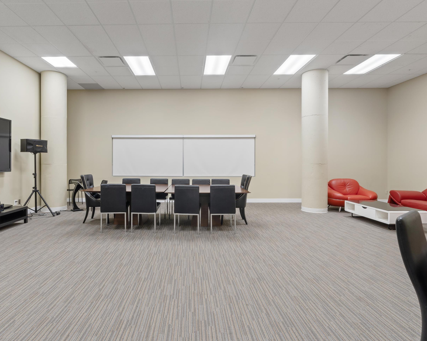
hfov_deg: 81.2
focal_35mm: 20
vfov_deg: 69.2
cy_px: 166
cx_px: 187
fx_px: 248
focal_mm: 11
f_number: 10
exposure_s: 4
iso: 100
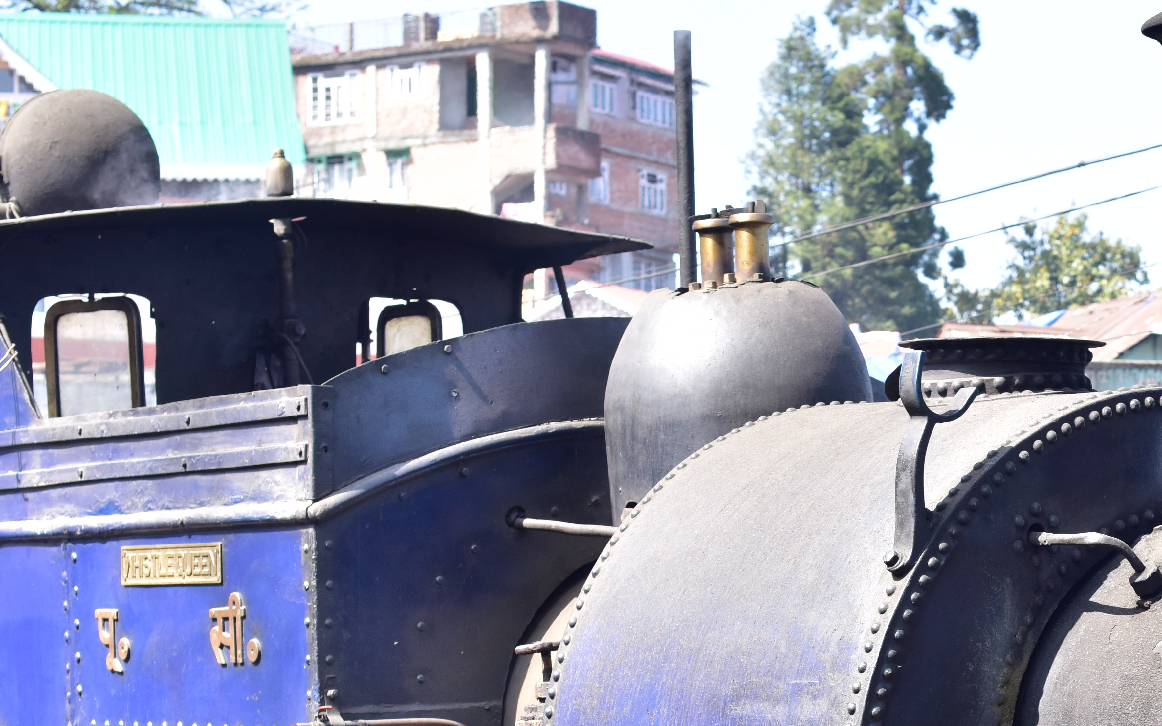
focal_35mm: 106
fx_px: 3357
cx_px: 1003
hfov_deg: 19.3
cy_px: 786
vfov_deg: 12.2
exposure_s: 1/320
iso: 400
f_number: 6.3
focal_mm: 50
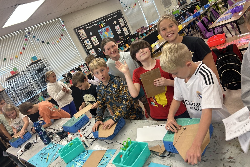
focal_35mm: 28
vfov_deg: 46.3
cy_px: 76
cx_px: 121
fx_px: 194
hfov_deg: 65.5
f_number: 1.5
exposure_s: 1/60
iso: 80
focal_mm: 5.7
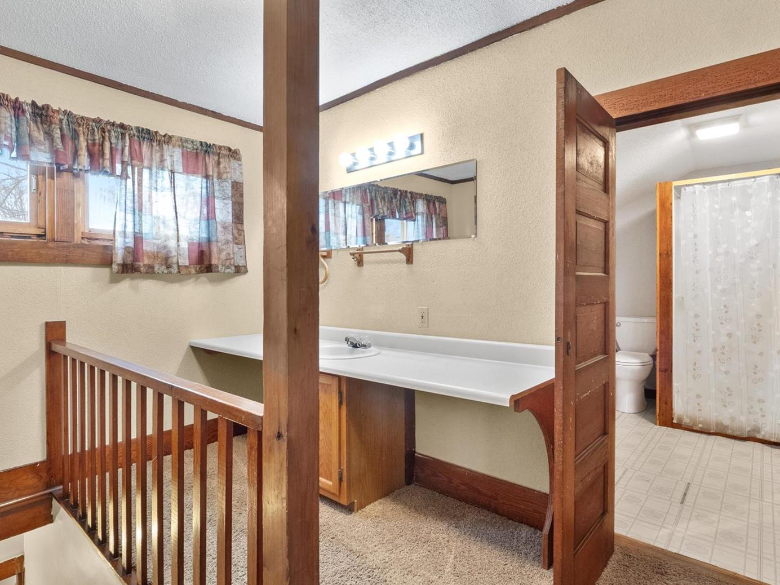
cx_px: 379
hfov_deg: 81.7
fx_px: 451
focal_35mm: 20
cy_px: 290
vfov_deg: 66.0
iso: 400
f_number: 9
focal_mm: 9
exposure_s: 1/1.67
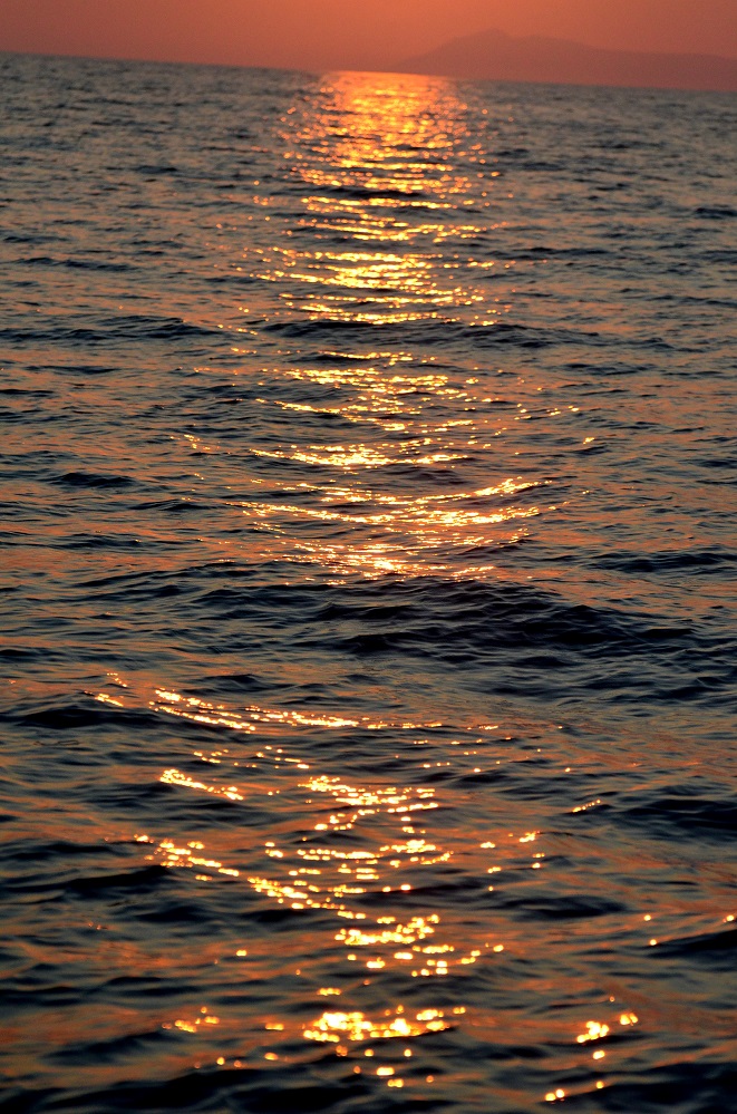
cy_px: 557
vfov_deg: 12.3
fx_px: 5186
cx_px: 368
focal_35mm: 168
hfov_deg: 8.1
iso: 1400
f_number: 4.8
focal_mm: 112
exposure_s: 1/8000
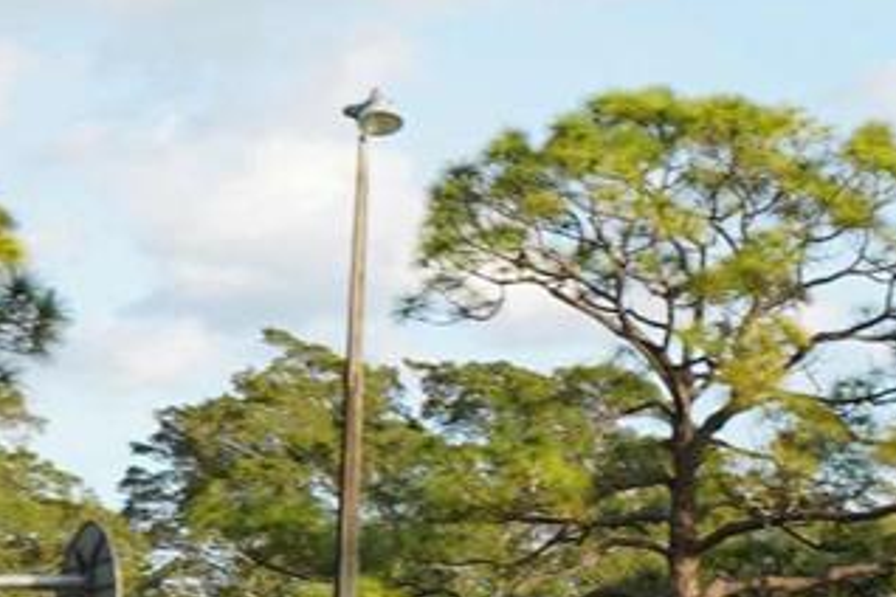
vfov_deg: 13.2
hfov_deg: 15.7
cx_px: 1798
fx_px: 2563
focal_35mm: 103
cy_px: 517
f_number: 9
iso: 100
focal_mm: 16
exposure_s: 1/60
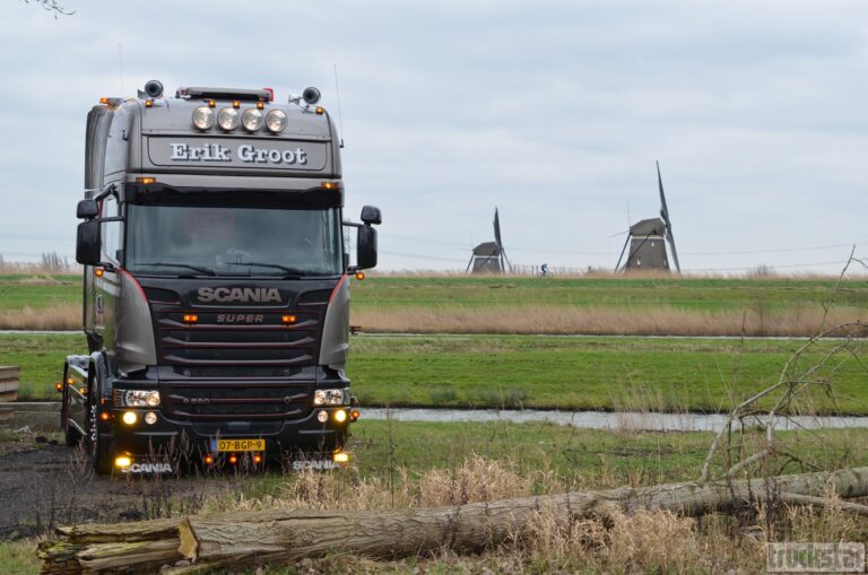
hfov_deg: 28.1
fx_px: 1733
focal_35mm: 72
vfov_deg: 18.9
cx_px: 434
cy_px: 288
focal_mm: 48
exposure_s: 1/200
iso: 500
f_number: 7.1
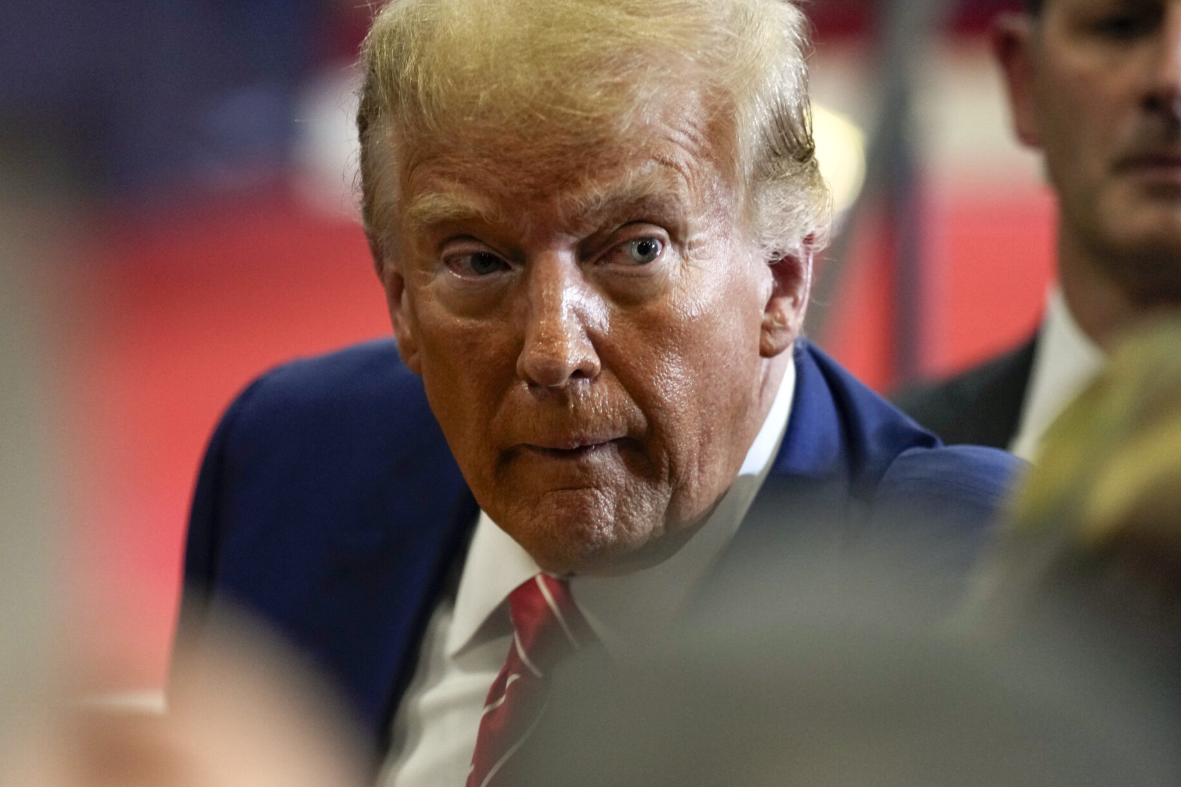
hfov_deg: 7.5
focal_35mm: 274
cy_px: 422
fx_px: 8987
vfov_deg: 5.0
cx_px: 591
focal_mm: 197
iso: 2000
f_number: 2.8
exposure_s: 1/200
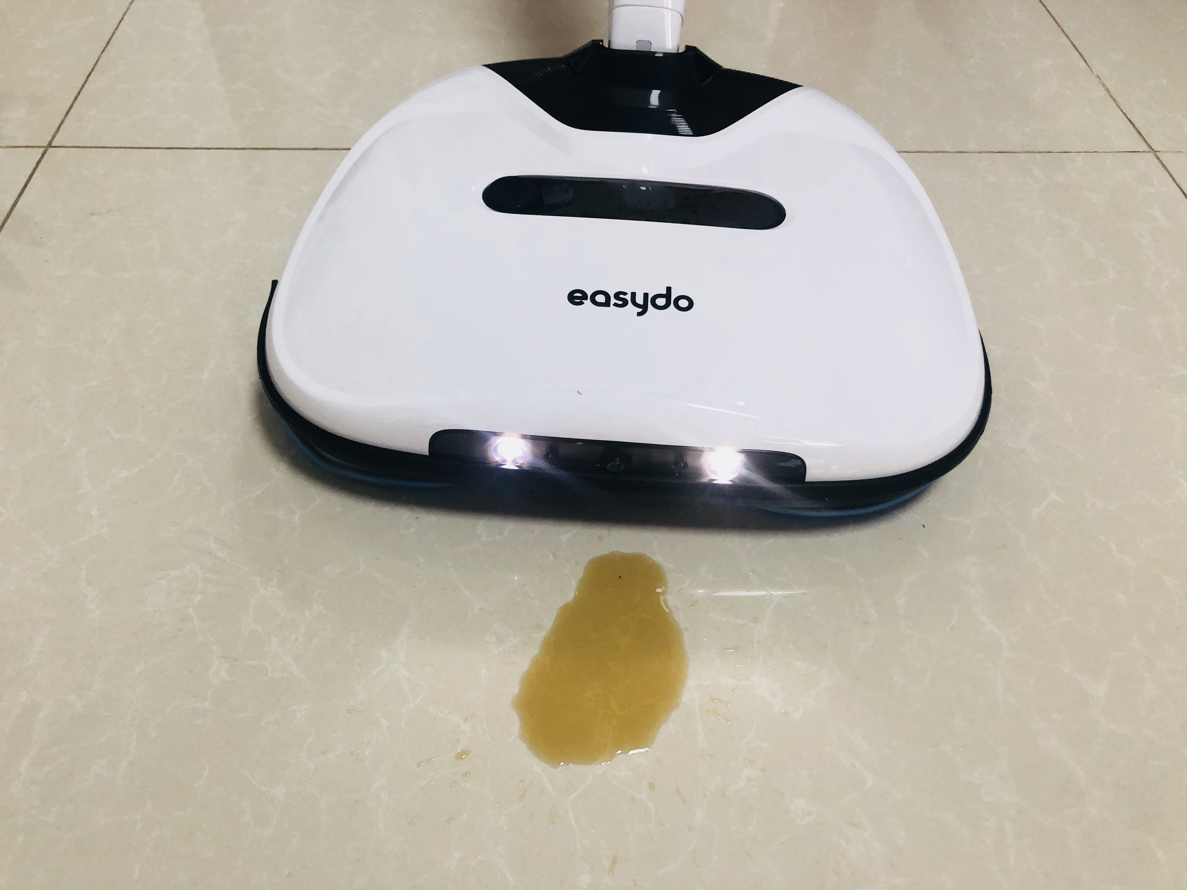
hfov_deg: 63.4
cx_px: 594
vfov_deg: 49.7
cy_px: 445
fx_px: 960
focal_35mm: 28
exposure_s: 1/33
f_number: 1.8
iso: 40
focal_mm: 3.99
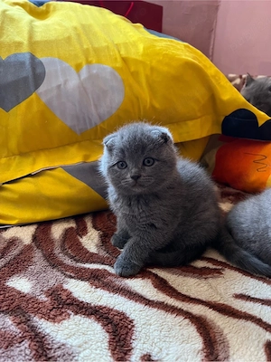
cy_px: 181
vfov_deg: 67.3
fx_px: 271
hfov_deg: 53.1
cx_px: 136
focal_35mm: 26
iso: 400
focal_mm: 5.7
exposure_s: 1/60
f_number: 1.5
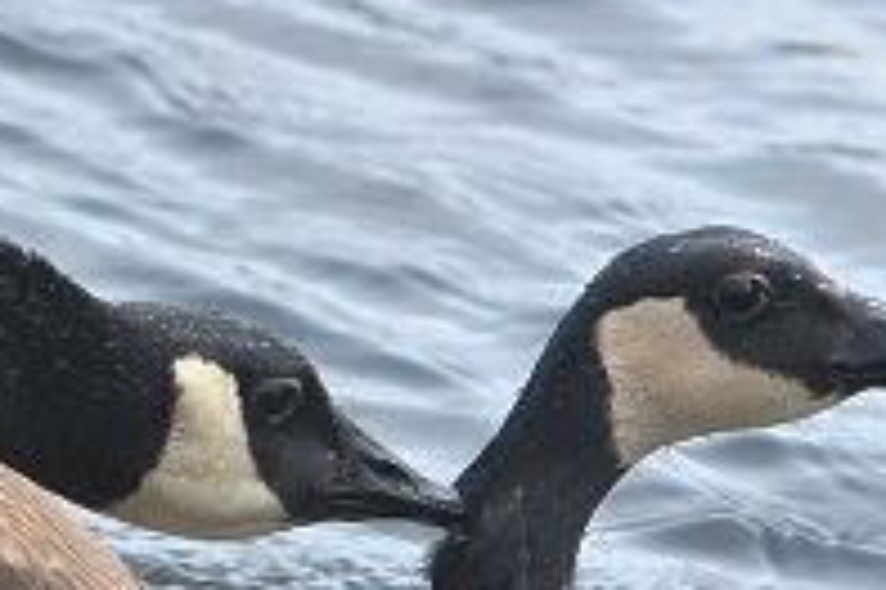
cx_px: -31
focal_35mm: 916
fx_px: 22524
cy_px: 426
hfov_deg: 2.3
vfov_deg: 1.5
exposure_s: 1/400
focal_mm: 150
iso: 200
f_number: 5.6
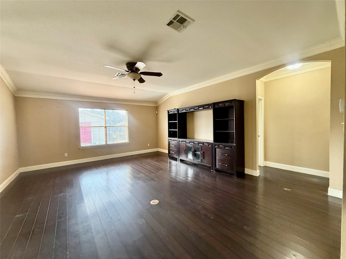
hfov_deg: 102.1
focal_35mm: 14
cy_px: 130
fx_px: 140
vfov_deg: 85.7
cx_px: 173
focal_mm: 2.22
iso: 400
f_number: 2.2
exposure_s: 1/120
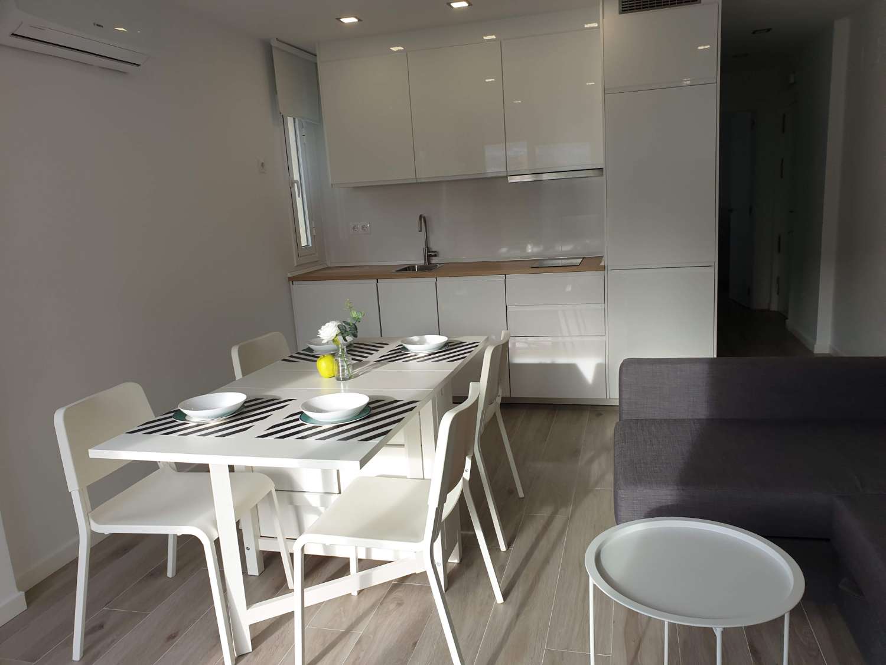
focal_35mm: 26
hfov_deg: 67.3
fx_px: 665
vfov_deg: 53.1
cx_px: 443
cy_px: 332
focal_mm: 4.3
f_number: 2.4
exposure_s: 1/156
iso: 50
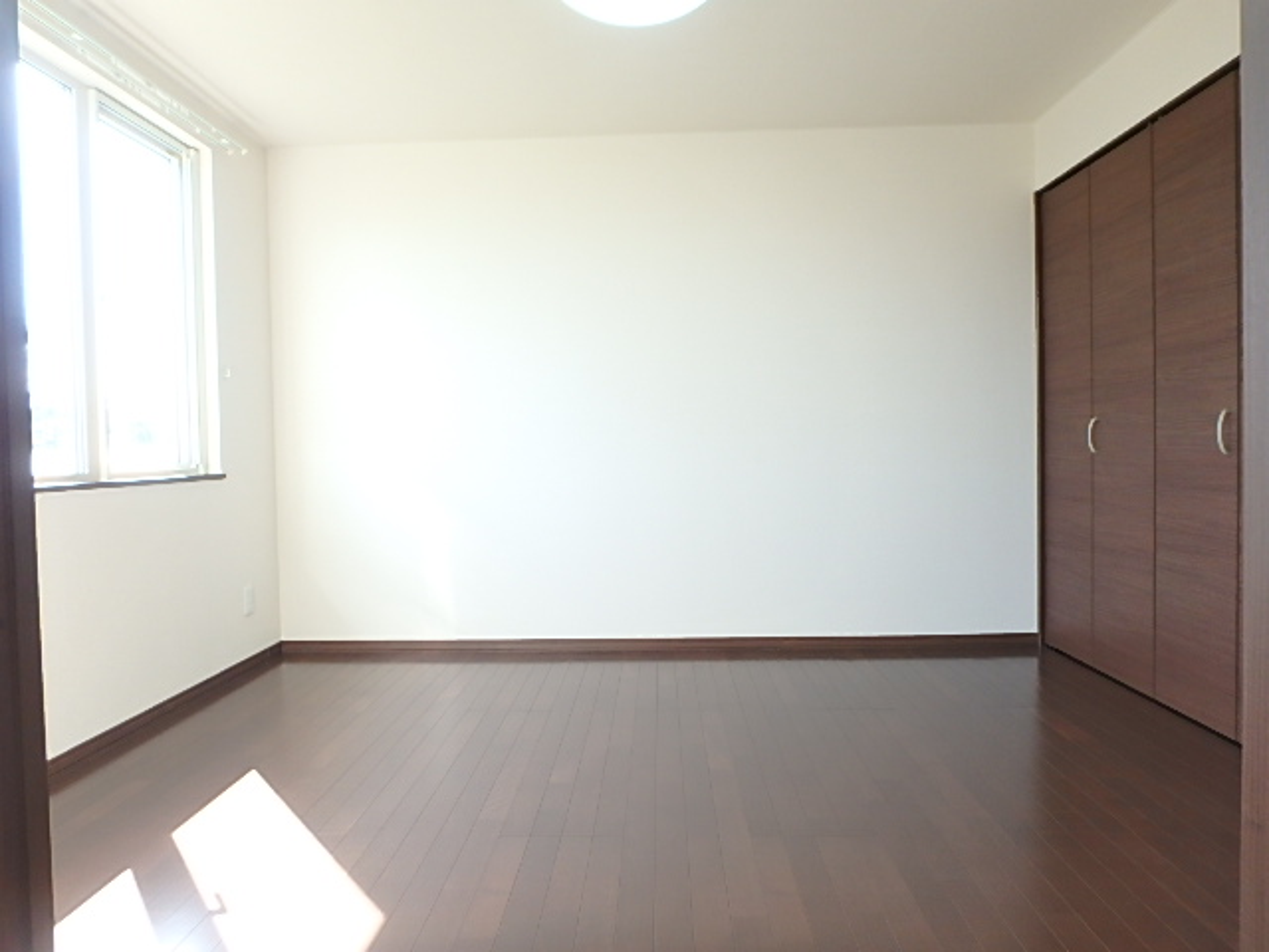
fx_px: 770
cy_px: 476
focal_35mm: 21
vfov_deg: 63.4
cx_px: 634
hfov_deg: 79.0
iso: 160
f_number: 3.5
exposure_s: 1/60
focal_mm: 3.7
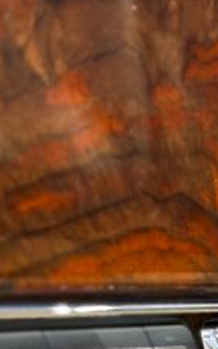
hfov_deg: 9.1
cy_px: 347
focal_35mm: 142
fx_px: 1351
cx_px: 288
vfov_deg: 14.5
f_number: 1.78
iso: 200
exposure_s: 1/60
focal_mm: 6.76
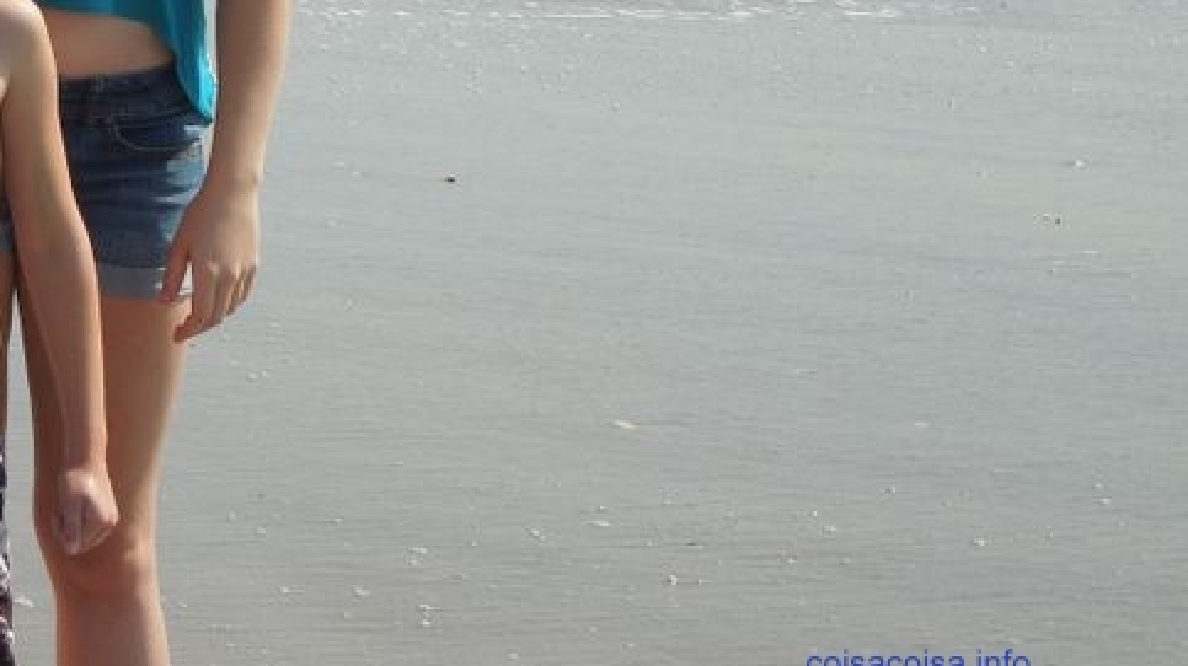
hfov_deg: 14.9
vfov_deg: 8.5
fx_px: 4439
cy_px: -64
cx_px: -49
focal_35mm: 141
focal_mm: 11
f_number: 8.6
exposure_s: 1/250
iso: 100
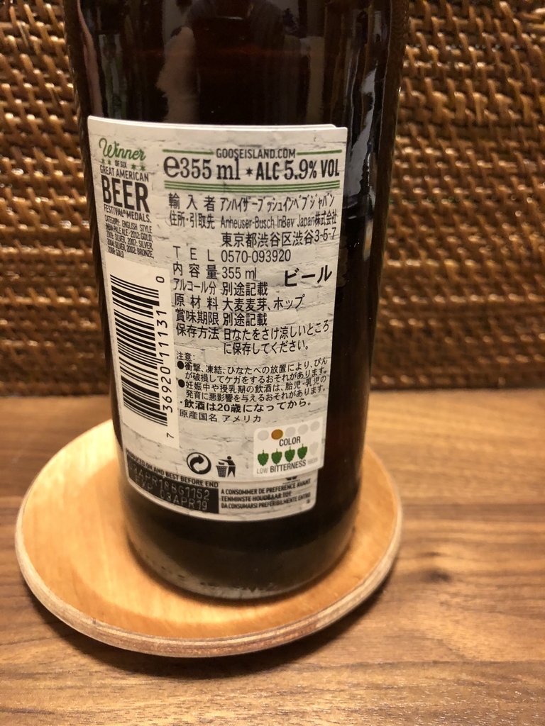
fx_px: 588
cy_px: 363
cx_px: 272
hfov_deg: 49.7
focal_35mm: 28
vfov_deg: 63.4
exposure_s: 1/5
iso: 100
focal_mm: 4
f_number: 1.8
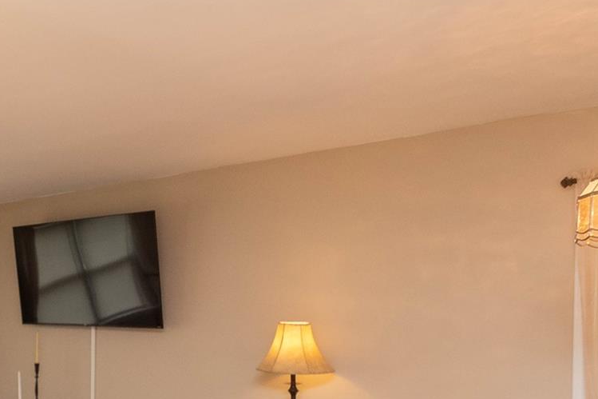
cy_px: 385
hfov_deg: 39.6
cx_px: -45
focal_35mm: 41
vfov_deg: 30.6
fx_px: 681
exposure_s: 1/60
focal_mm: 10
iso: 1400
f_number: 5.6
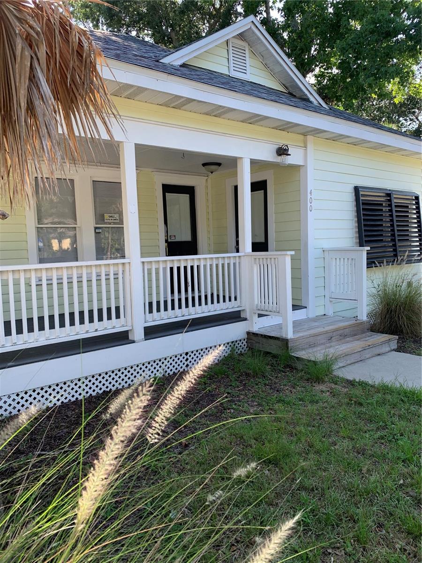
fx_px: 423
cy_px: 282
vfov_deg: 67.3
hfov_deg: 53.1
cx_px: 211
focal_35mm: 26
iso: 25
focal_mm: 4.25
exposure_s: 1/360
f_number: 1.8
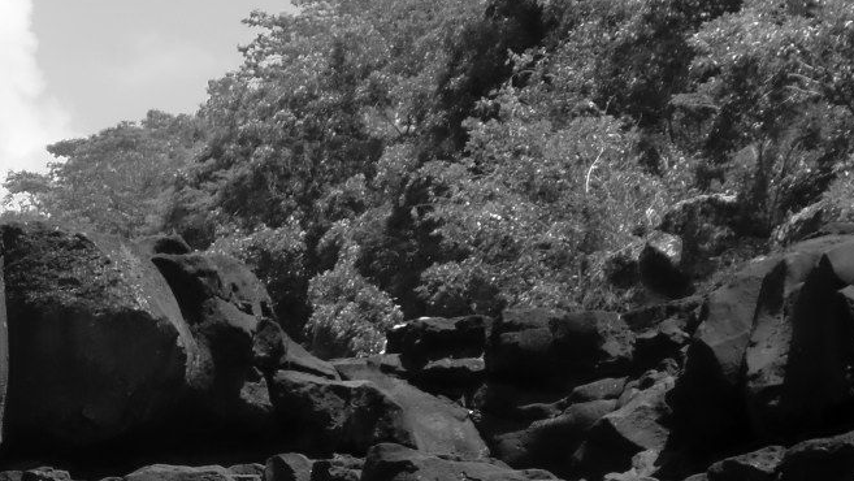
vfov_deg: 9.2
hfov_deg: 16.3
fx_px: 2945
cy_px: 595
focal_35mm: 130
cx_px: 82
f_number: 3.8
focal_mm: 9.1
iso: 64
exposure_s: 1/400
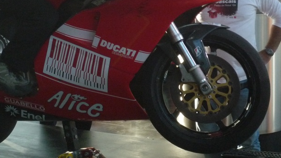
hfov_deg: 23.0
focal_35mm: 92
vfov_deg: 12.9
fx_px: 686
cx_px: 84
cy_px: -10
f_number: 4.3
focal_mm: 8.8
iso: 400
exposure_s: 1/250
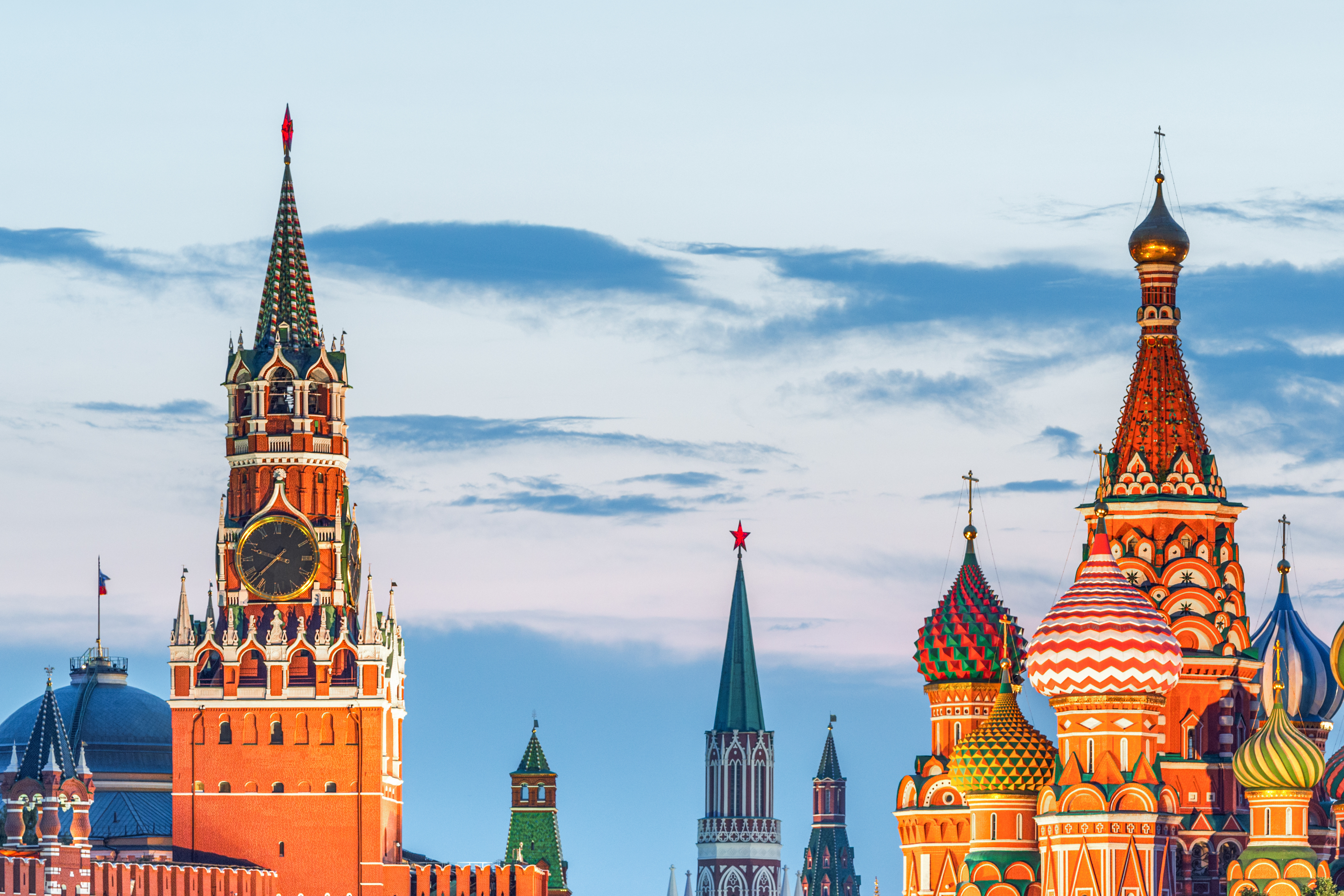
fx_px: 8065
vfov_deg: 6.4
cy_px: 648
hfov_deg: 9.5
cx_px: 763
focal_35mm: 216
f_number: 6.3
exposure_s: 1/13
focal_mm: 140
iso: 320
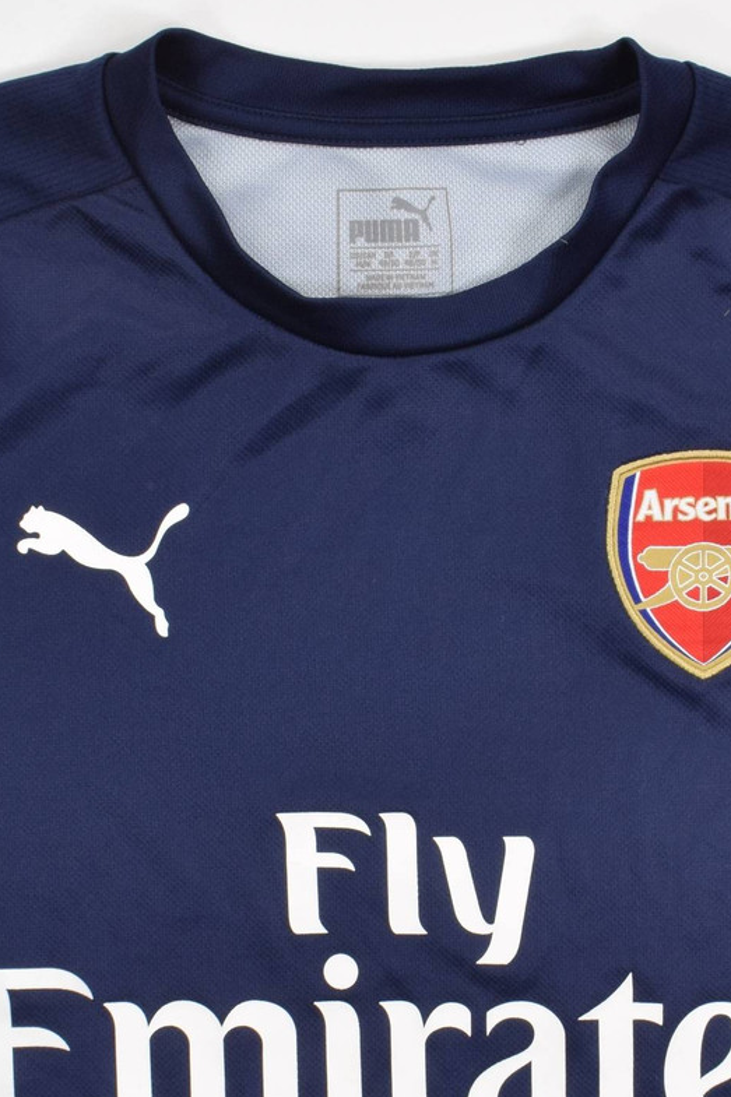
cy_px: 640
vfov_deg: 38.3
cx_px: 414
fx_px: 1573
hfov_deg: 26.1
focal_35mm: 52
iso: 400
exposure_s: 1/50
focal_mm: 27
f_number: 11
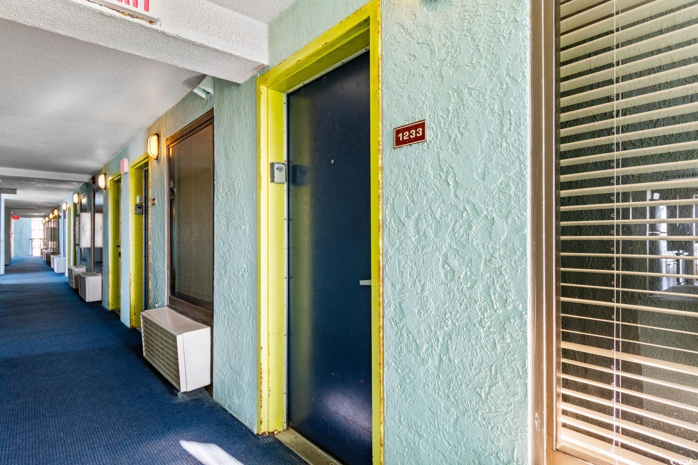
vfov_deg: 64.6
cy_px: 232
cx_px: 349
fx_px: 368
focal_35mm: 19
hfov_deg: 86.9
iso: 100
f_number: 4.8
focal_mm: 13
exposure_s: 1/3
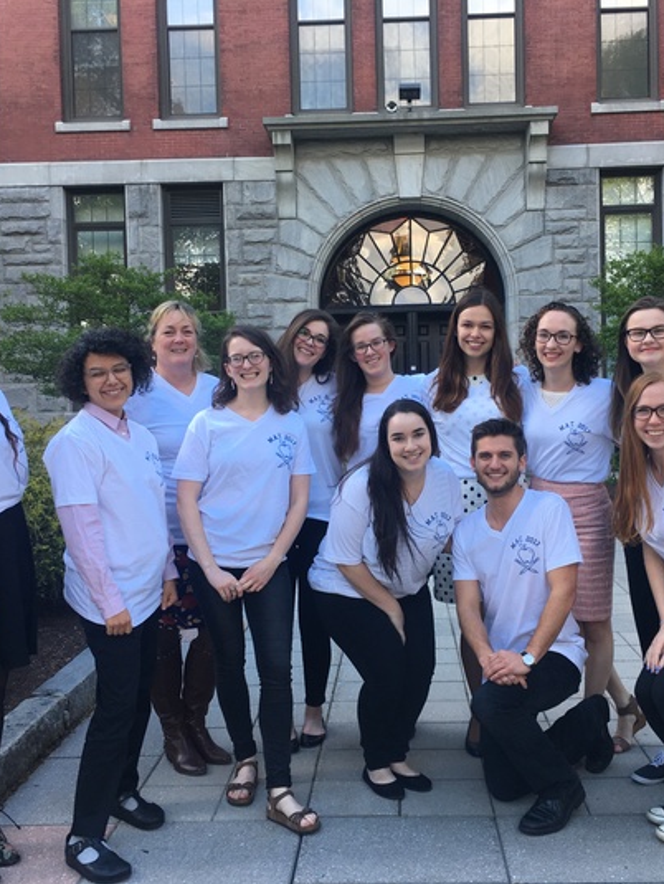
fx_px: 996
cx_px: 368
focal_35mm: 39
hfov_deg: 36.8
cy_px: 444
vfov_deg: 47.8
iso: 32
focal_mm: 4.15
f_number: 2.2
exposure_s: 1/120
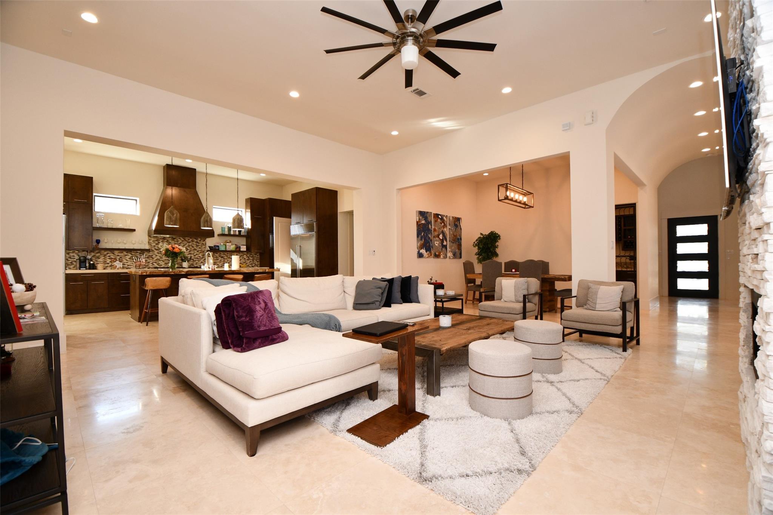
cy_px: 258
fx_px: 322
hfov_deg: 100.4
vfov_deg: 77.3
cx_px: 386
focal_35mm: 15
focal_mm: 10
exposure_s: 1/60
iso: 360
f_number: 4
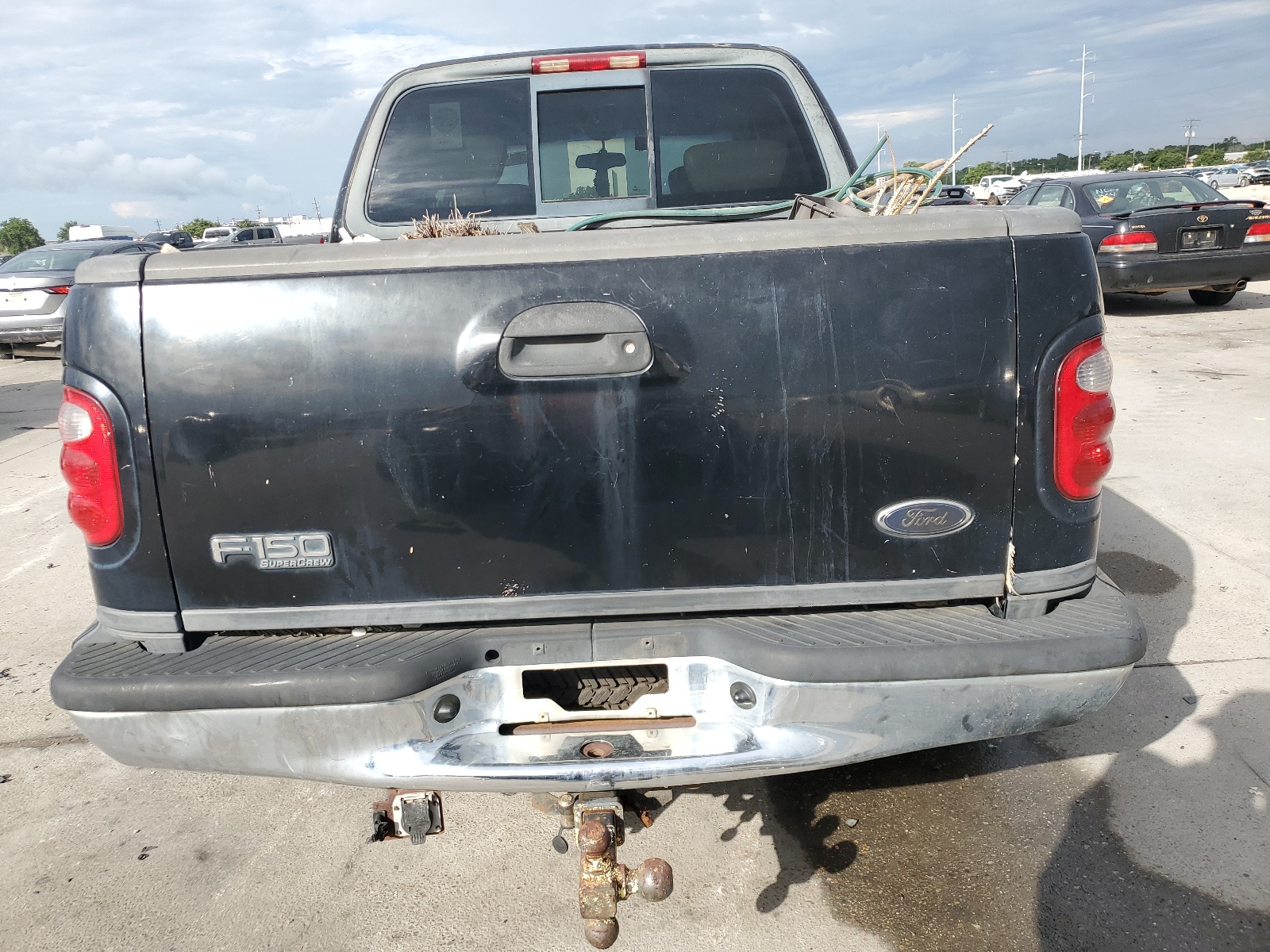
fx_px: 954
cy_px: 476
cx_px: 635
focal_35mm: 26
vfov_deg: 53.1
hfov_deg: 67.3
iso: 50
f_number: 1.5
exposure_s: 1/1667
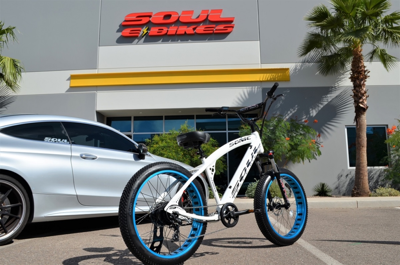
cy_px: 132
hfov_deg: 57.3
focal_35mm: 33
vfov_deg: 39.8
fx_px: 366
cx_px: 200
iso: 100
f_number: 9
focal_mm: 22
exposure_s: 1/400
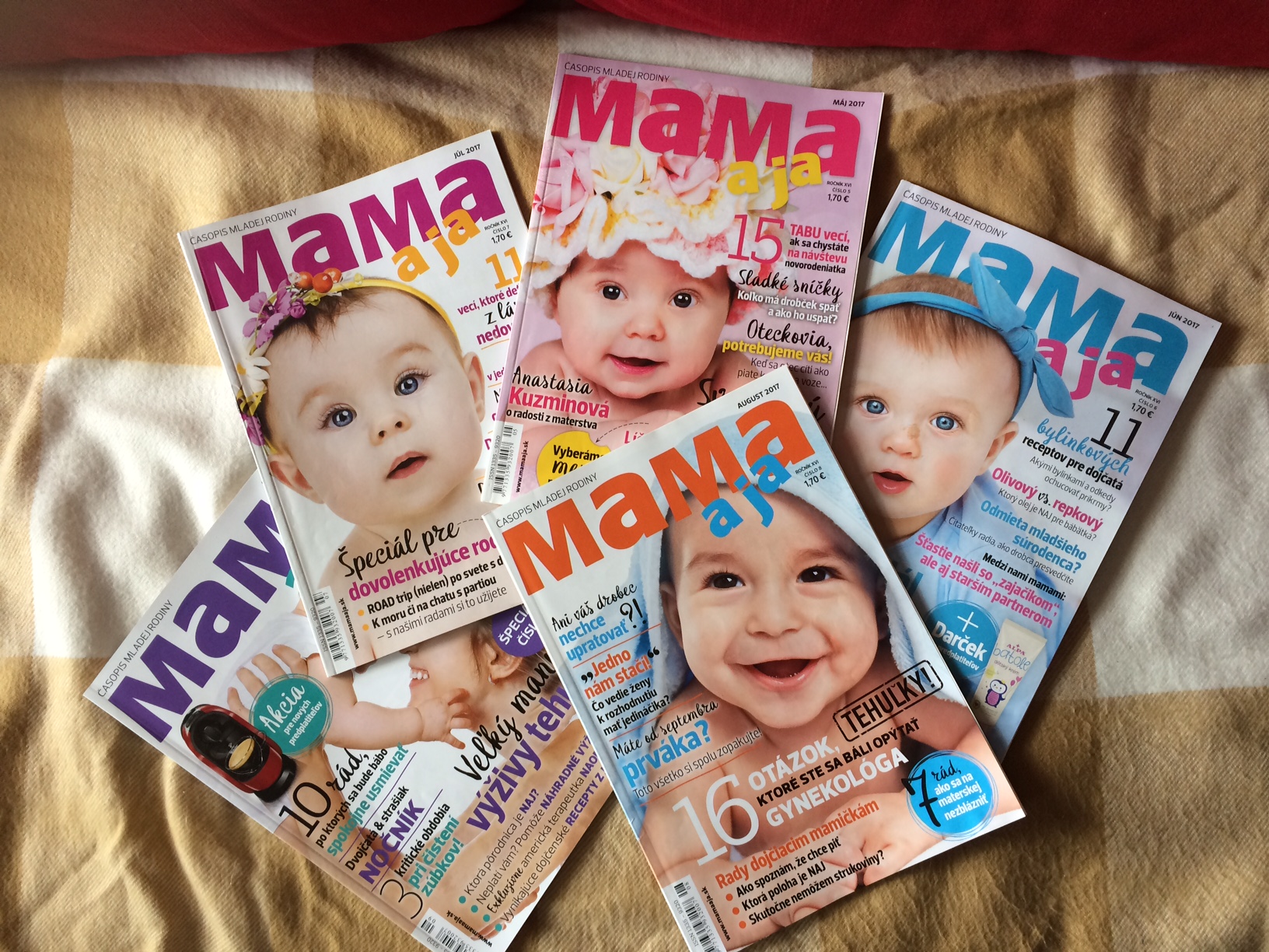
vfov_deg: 48.2
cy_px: 476
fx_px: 1063
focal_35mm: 29
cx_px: 634
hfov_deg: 61.7
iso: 40
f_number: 2.2
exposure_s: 1/33
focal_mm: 4.15
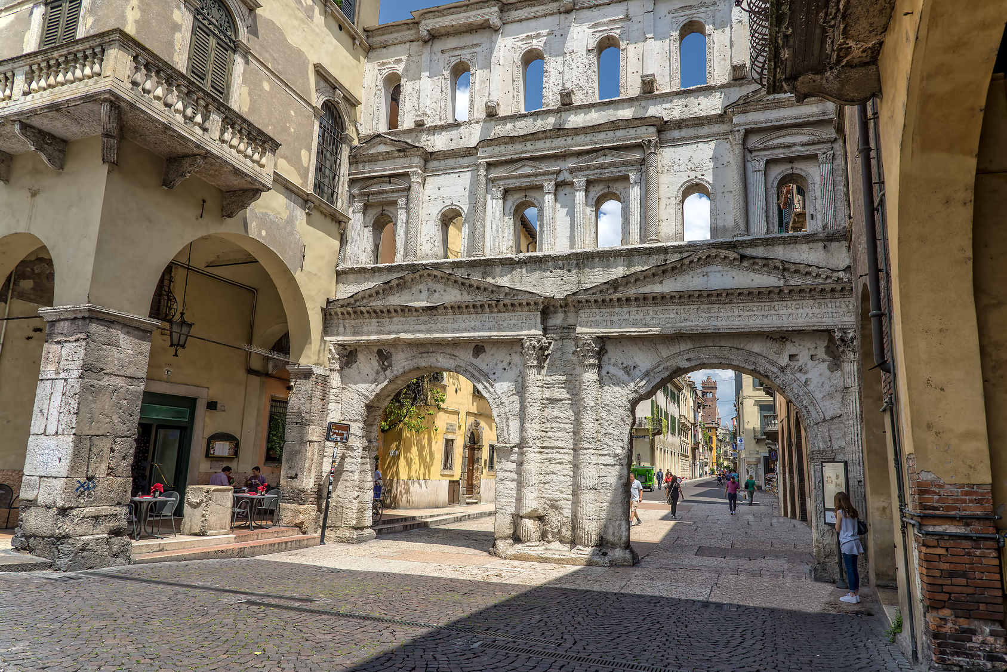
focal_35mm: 24
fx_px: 672
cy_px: 336
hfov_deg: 73.7
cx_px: 504
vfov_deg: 53.2
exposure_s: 1/50
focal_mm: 24
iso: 100
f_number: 9
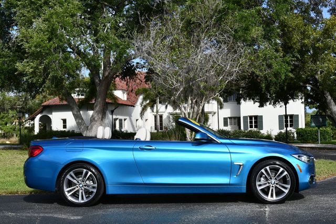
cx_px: 168
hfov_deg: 38.2
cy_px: 112
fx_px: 486
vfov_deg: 26.0
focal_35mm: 52
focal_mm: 26
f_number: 8
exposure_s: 1/250
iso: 100
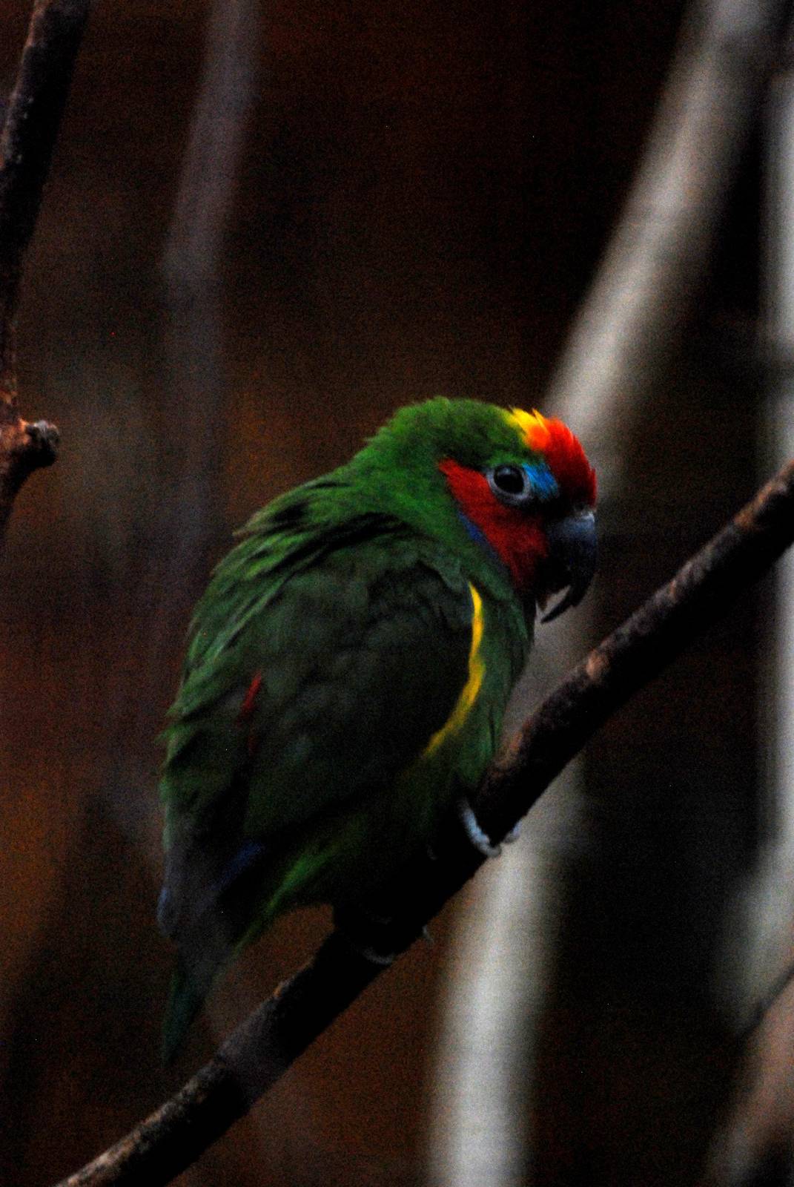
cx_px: 397
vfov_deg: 7.0
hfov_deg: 4.7
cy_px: 594
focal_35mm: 292
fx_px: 9649
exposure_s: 1/160
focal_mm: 195
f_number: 4.8
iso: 1600
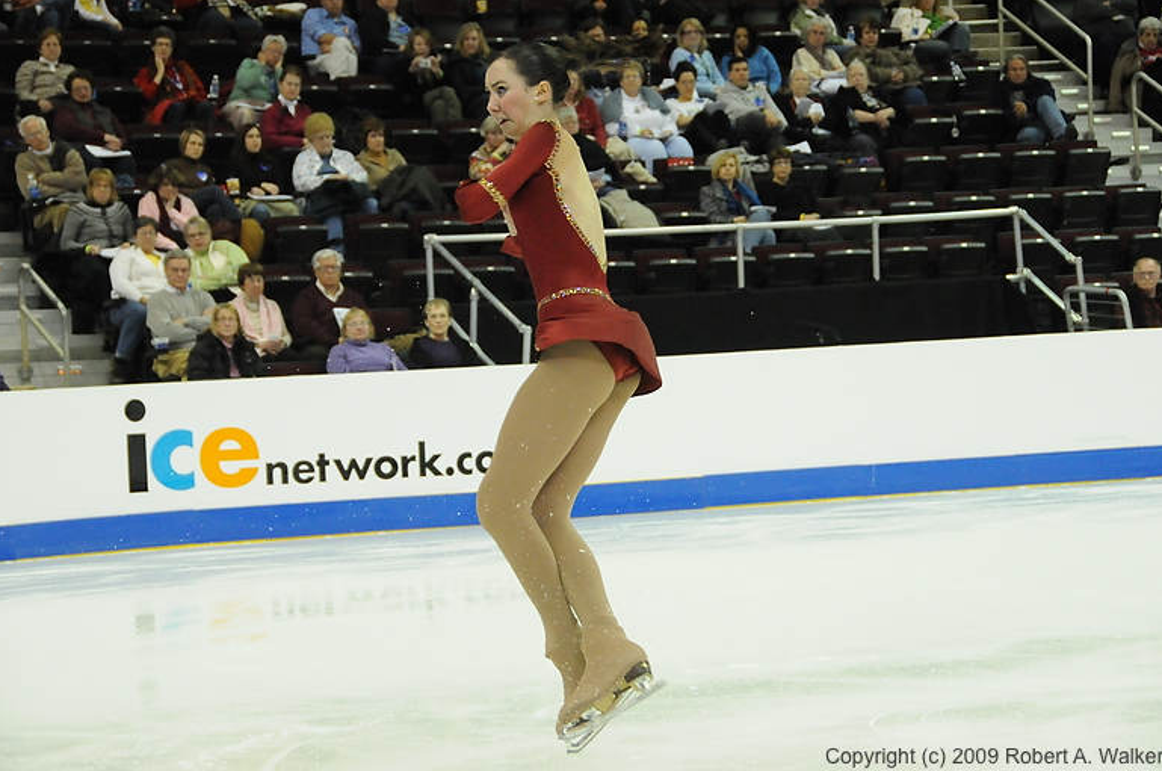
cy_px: 386
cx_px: 589
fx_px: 4125
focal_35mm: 128
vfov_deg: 10.7
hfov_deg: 16.0
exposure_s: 1/640
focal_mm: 82
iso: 3200
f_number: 5.6
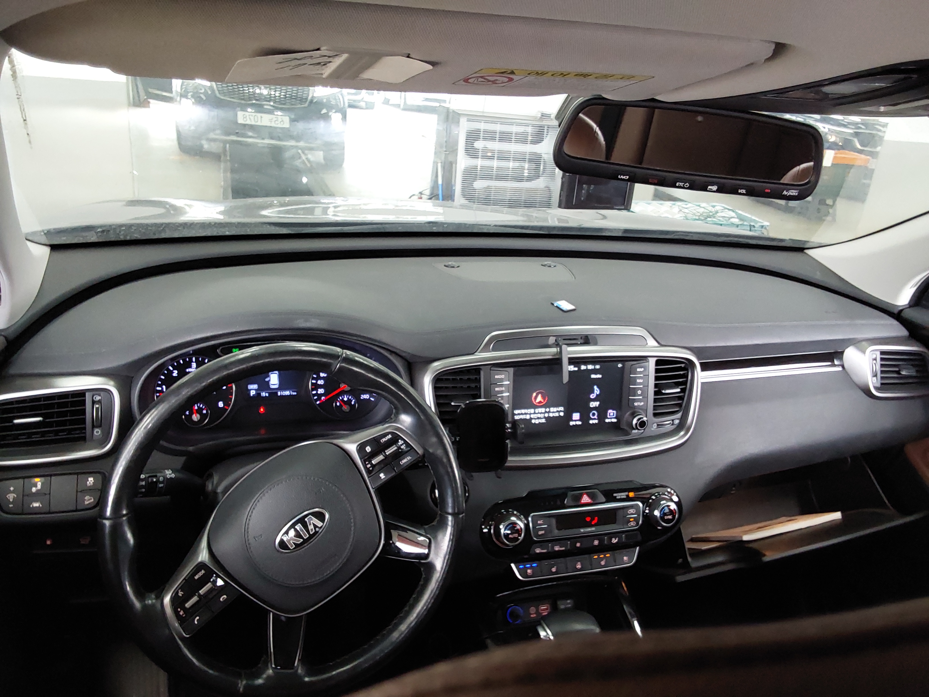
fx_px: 751
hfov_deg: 63.4
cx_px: 464
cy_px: 348
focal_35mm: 28
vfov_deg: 49.7
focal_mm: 2.91
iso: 200
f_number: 1.9
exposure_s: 1/60
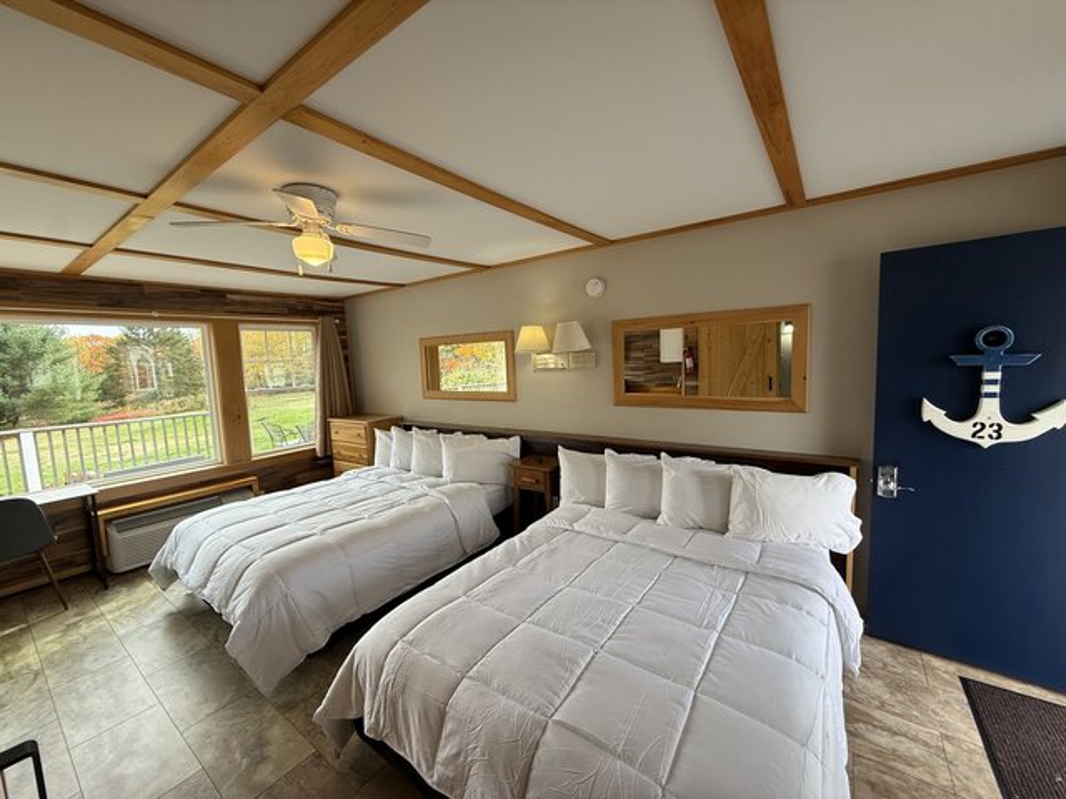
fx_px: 431
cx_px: 533
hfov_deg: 102.1
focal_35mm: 14
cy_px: 400
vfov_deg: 85.7
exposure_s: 1/120
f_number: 2.2
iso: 50
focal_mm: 2.22
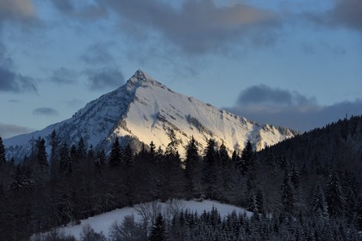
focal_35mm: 200
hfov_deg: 10.3
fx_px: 2011
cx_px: 181
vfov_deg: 6.9
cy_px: 120
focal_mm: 200
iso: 320
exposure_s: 1/250
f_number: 13
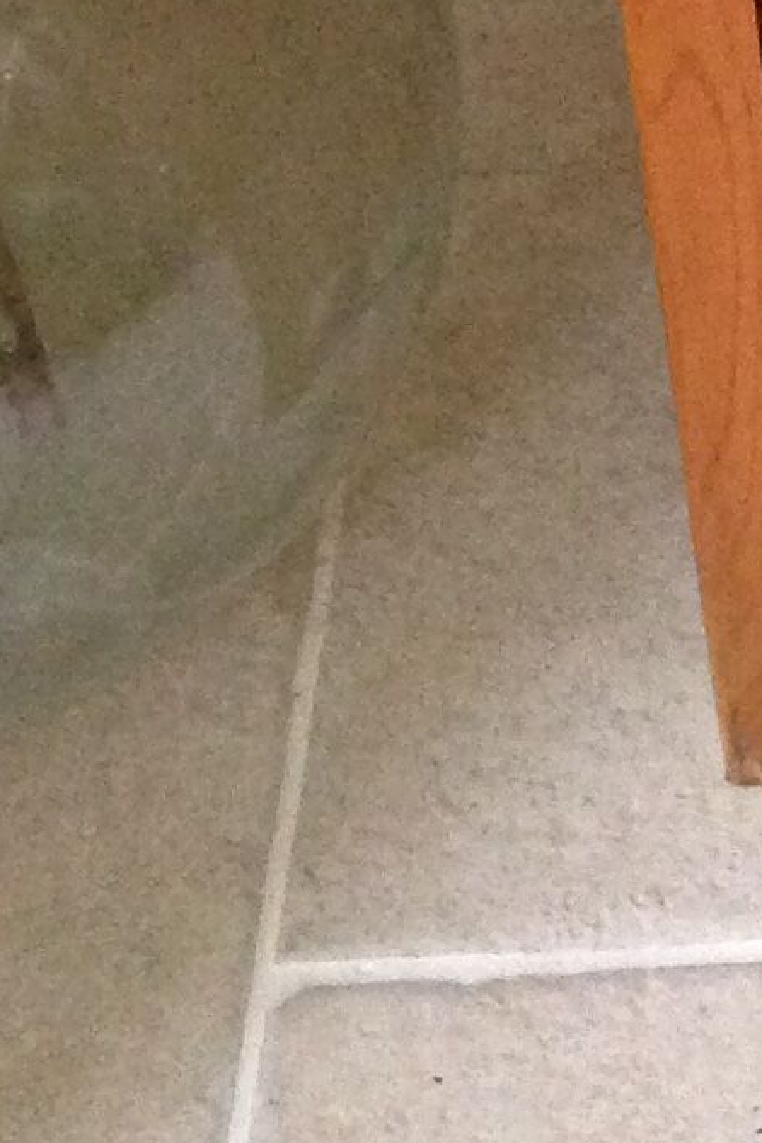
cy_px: -1341
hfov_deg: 8.0
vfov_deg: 10.9
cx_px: 1345
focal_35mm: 167
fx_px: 5305
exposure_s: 1/20
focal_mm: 4.12
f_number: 2.4
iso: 320
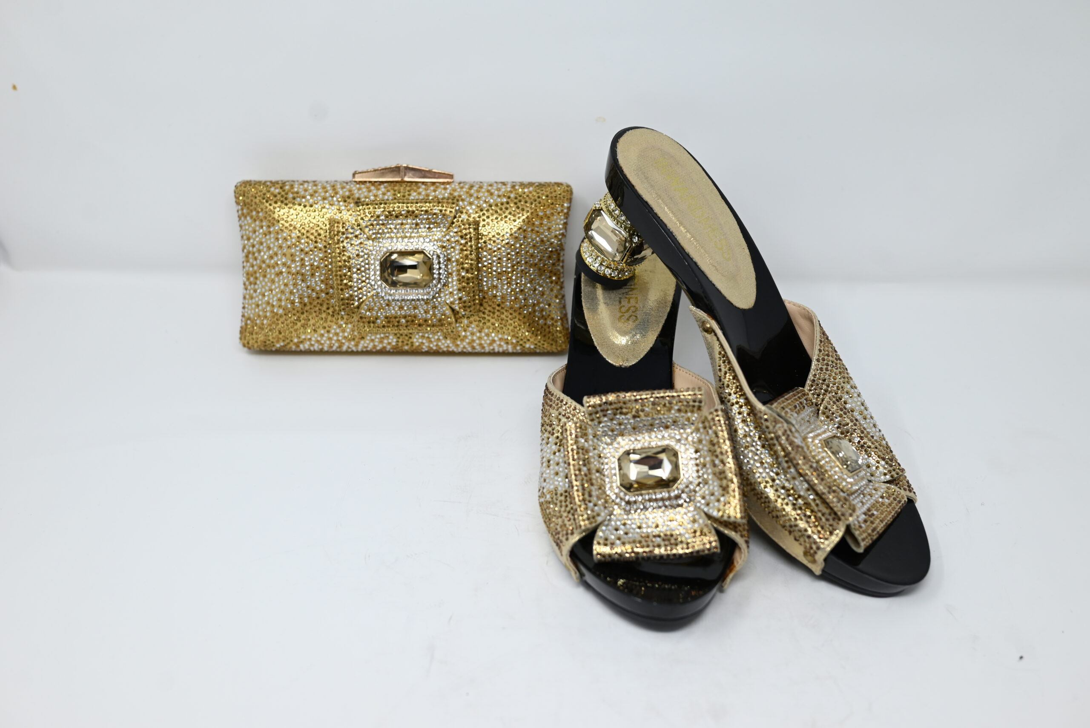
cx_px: 545
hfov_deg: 48.4
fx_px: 1212
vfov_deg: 33.4
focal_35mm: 40
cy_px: 364
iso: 400
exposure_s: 1/250
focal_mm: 40
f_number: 4.5
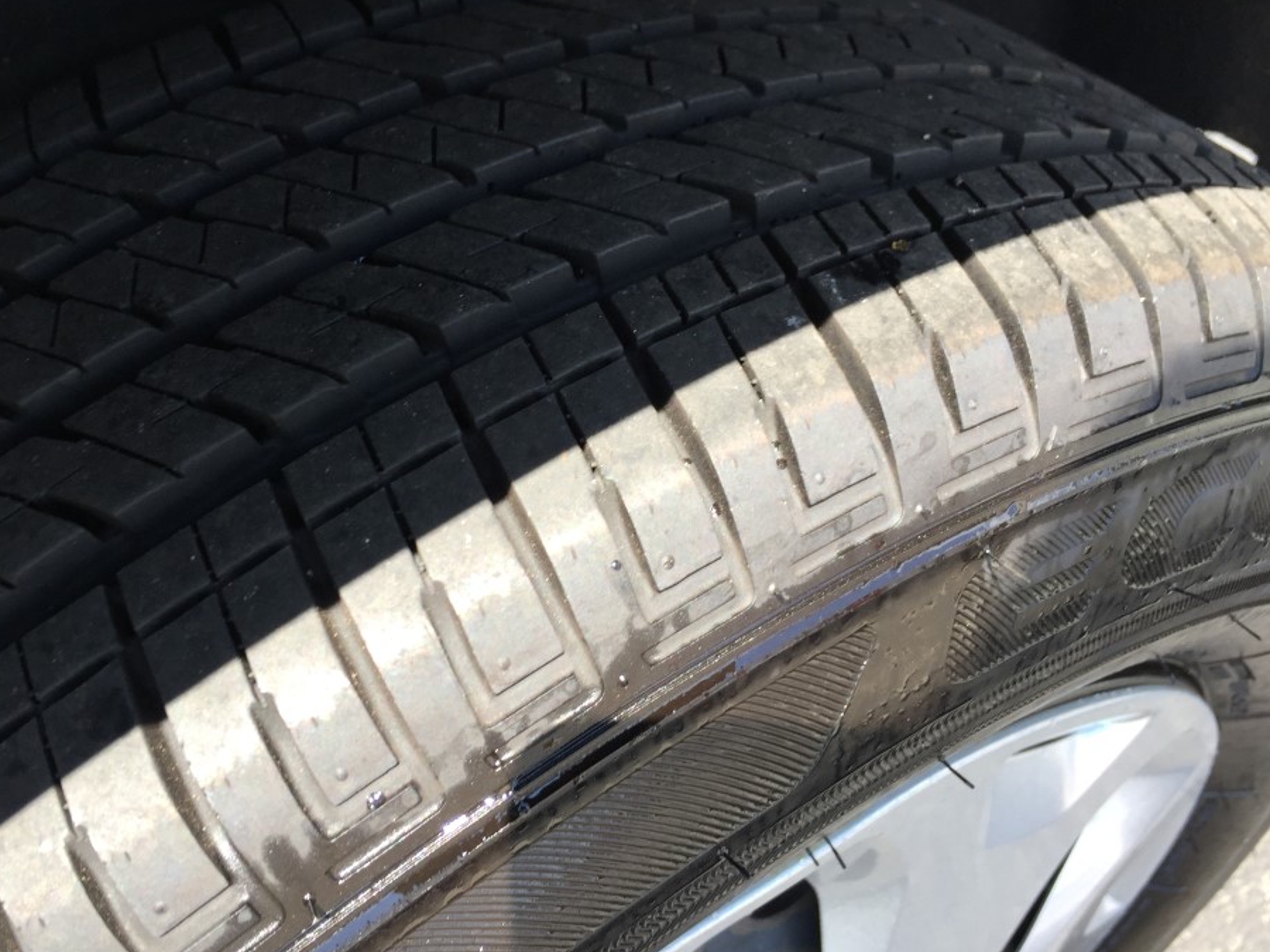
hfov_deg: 55.3
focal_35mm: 33
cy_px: 437
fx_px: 1211
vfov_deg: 42.9
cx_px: 573
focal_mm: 4.15
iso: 32
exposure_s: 1/237
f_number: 2.2
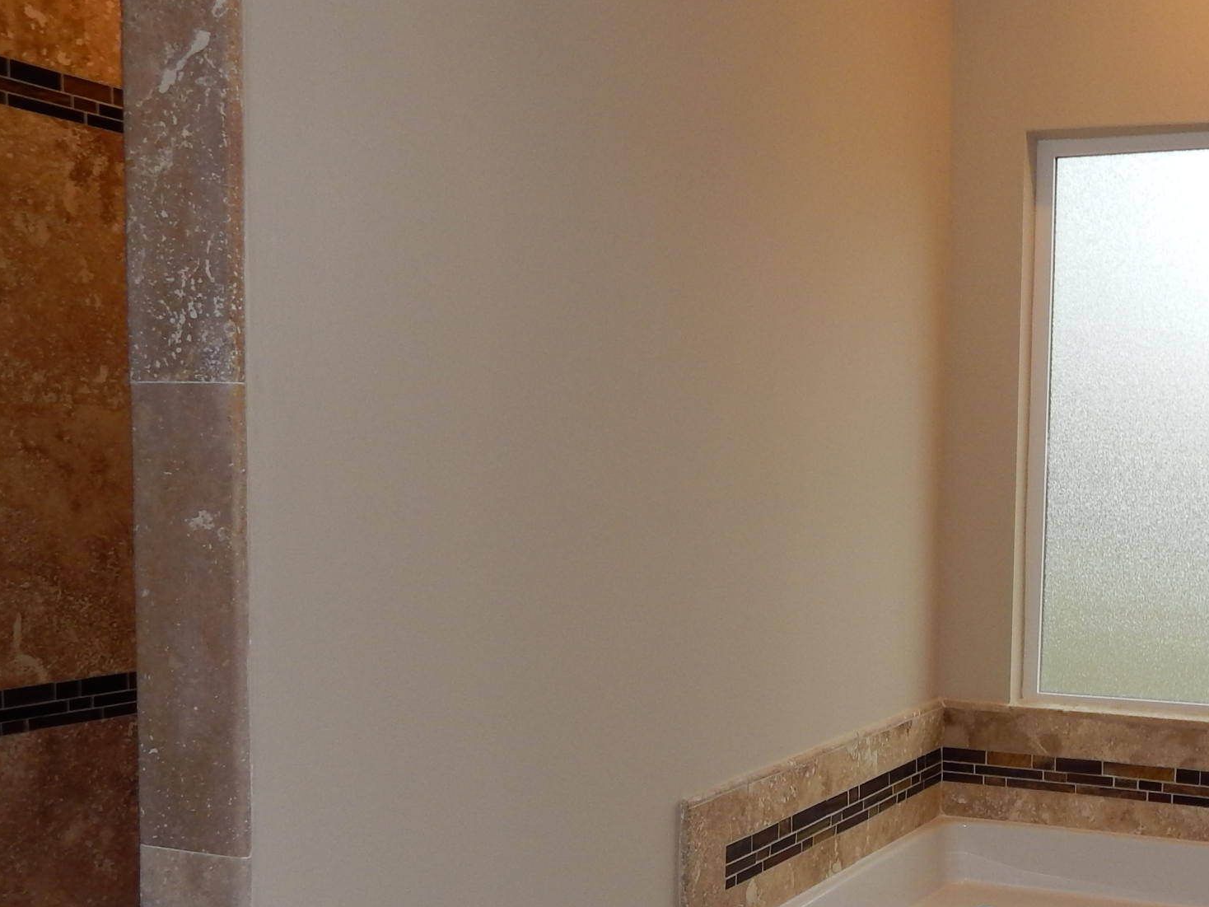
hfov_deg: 39.6
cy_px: 622
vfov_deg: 30.6
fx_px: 1642
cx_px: 875
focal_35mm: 47
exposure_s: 1/80
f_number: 3
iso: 125
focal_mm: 4
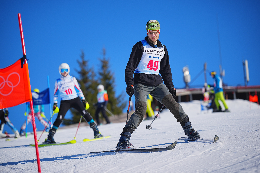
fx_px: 961
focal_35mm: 133
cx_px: 130
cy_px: 86
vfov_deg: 10.3
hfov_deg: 15.4
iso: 100
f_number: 2.8
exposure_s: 1/4000
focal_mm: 133
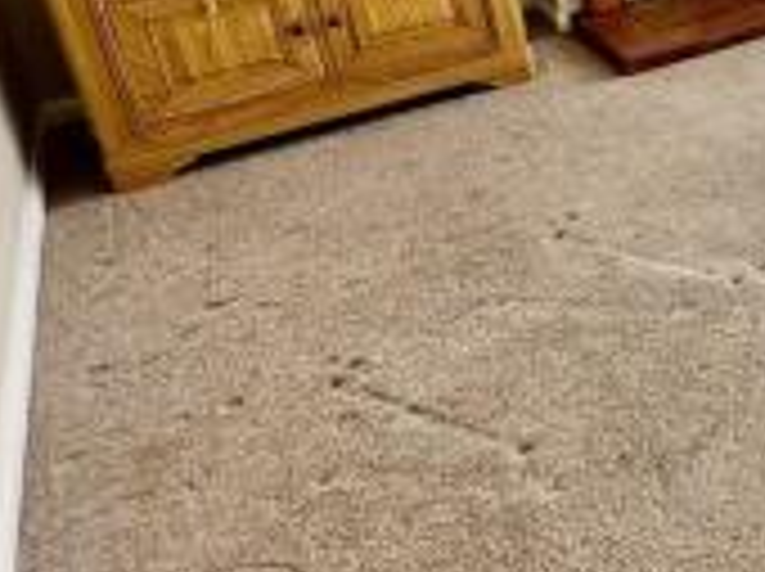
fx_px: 1059
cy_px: -70
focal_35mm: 48
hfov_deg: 27.3
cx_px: 1154
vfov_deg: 27.4
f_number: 2.2
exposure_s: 1/206
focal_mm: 2.22
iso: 40
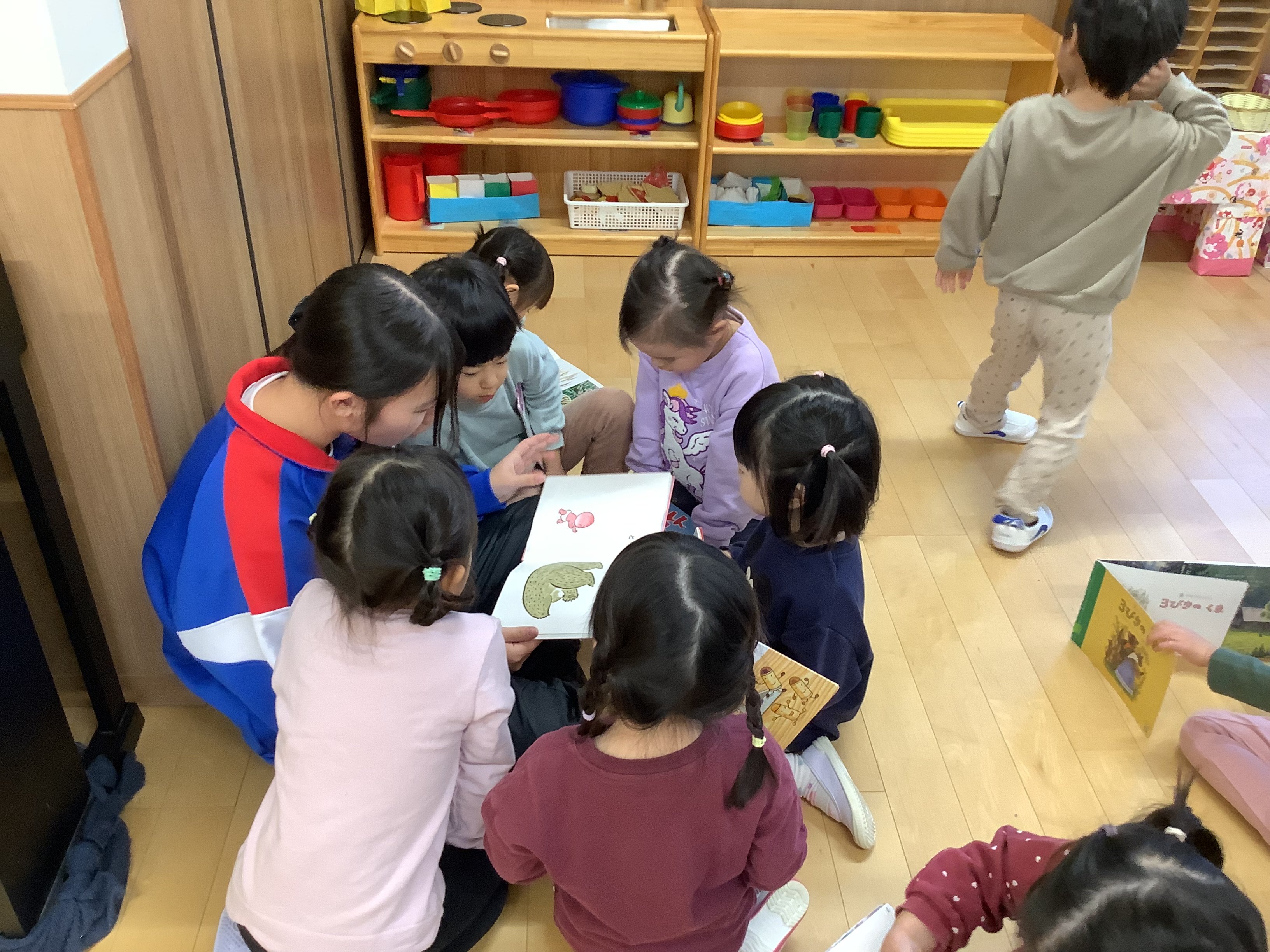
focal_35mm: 31
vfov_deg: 45.4
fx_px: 1137
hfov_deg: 58.4
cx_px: 635
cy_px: 476
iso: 200
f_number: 2.4
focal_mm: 3.3
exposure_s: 1/50
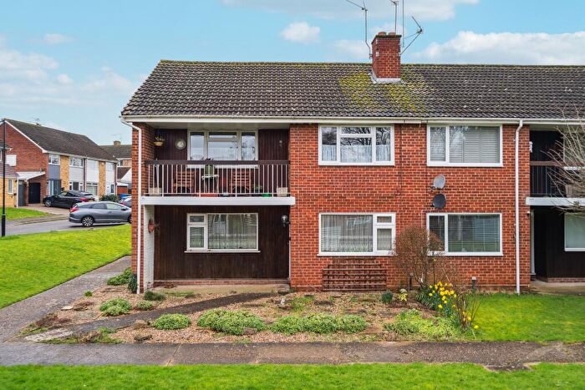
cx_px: 292
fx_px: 471
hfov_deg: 63.6
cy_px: 195
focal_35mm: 29
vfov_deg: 45.0
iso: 320
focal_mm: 29
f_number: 6.3
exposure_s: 1/80
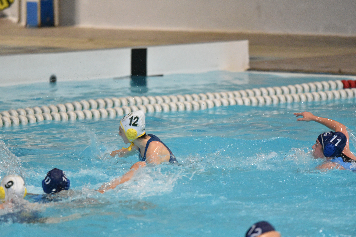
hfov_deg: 6.9
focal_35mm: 300
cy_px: 118
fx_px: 2968
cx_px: 178
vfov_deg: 4.6
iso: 6400
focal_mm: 300
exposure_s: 1/500
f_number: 4.5
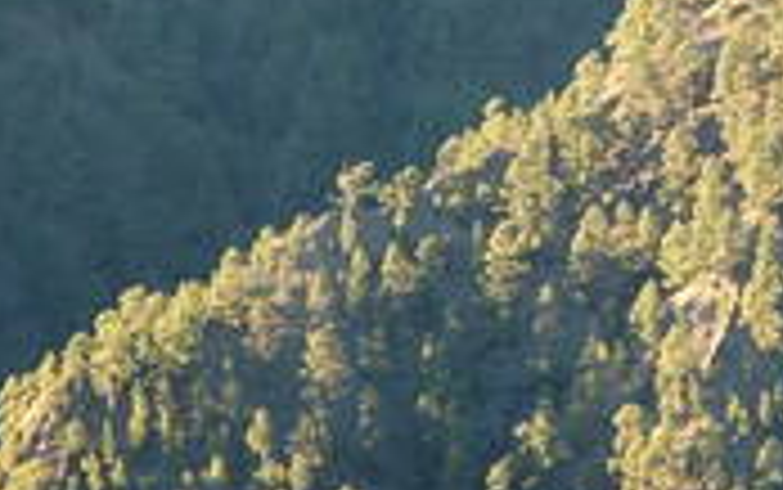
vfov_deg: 3.0
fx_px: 9459
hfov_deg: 4.7
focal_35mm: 443
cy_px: -317
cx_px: 918
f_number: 4.5
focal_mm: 70
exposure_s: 1/60
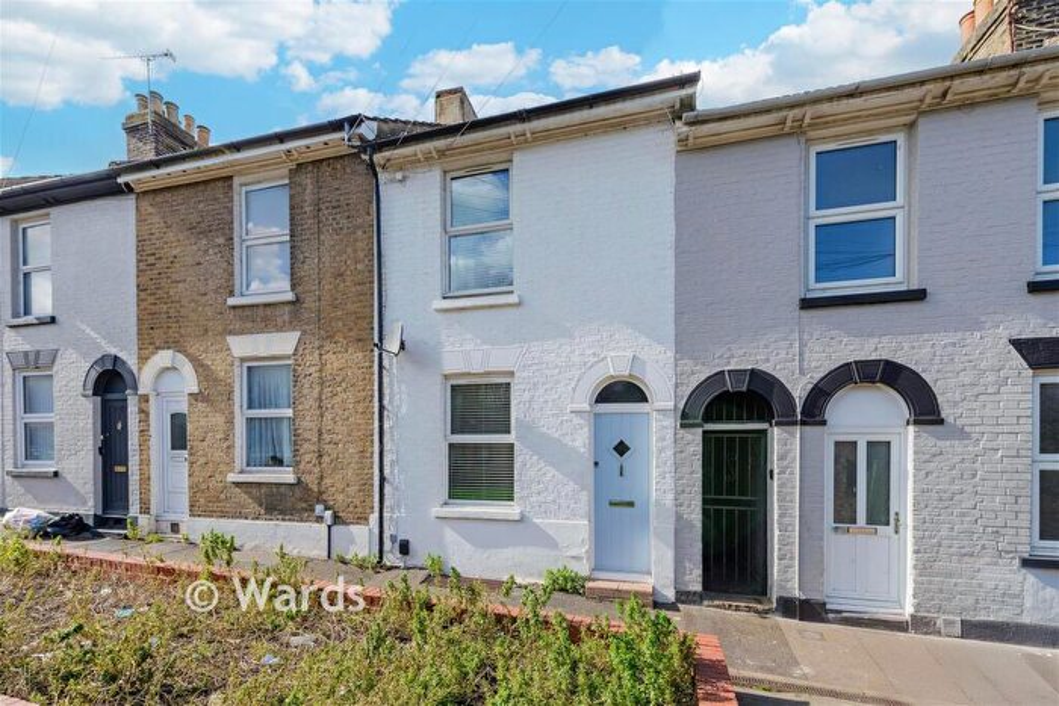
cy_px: 353
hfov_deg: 104.2
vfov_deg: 81.2
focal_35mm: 14
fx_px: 412
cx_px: 530
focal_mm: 14
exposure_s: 1/500
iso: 400
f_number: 8
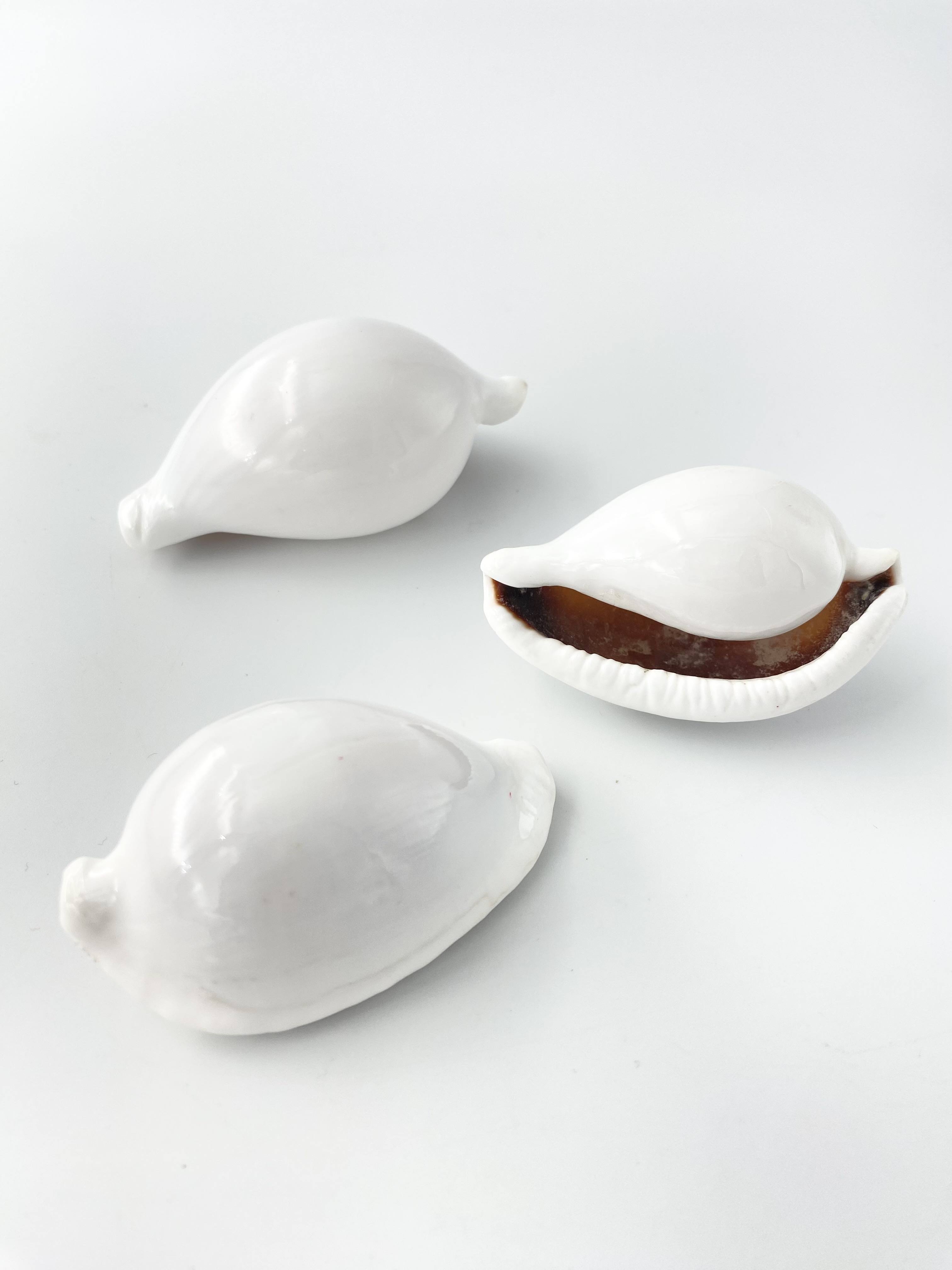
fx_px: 953
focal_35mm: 26
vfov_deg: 67.3
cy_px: 635
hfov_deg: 53.1
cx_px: 476
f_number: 1.8
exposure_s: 1/307
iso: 32
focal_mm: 4.25
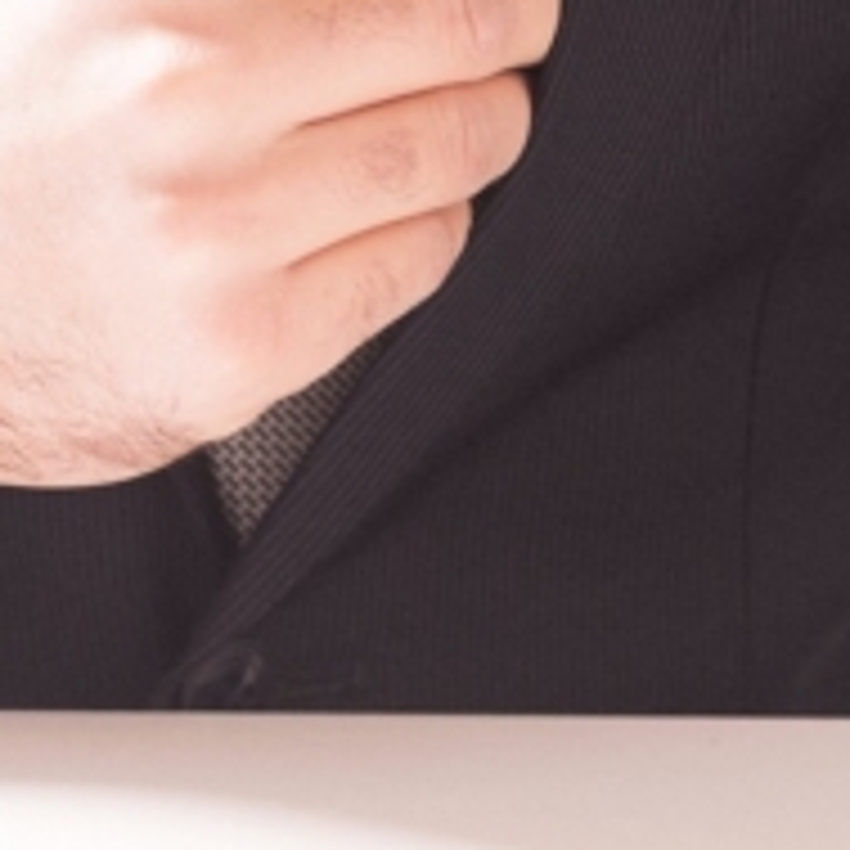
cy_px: -144
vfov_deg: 5.3
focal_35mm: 332
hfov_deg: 5.3
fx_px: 9223
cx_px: 394
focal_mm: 105
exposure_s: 1/125
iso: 200
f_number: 4.5
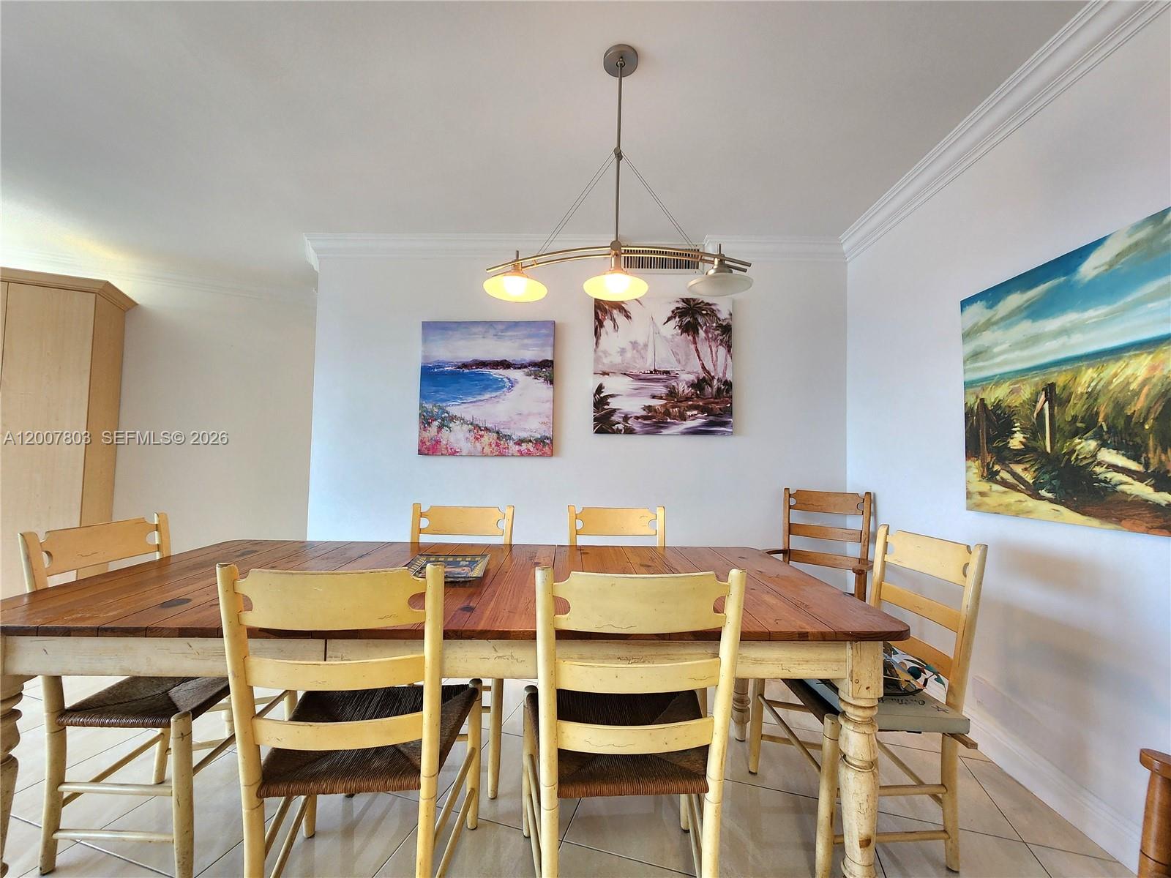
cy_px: 439
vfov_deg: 89.9
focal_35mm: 13
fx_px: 440
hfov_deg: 106.2
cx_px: 586
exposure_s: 1/60.2
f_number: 2.2
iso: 200
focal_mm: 2.2
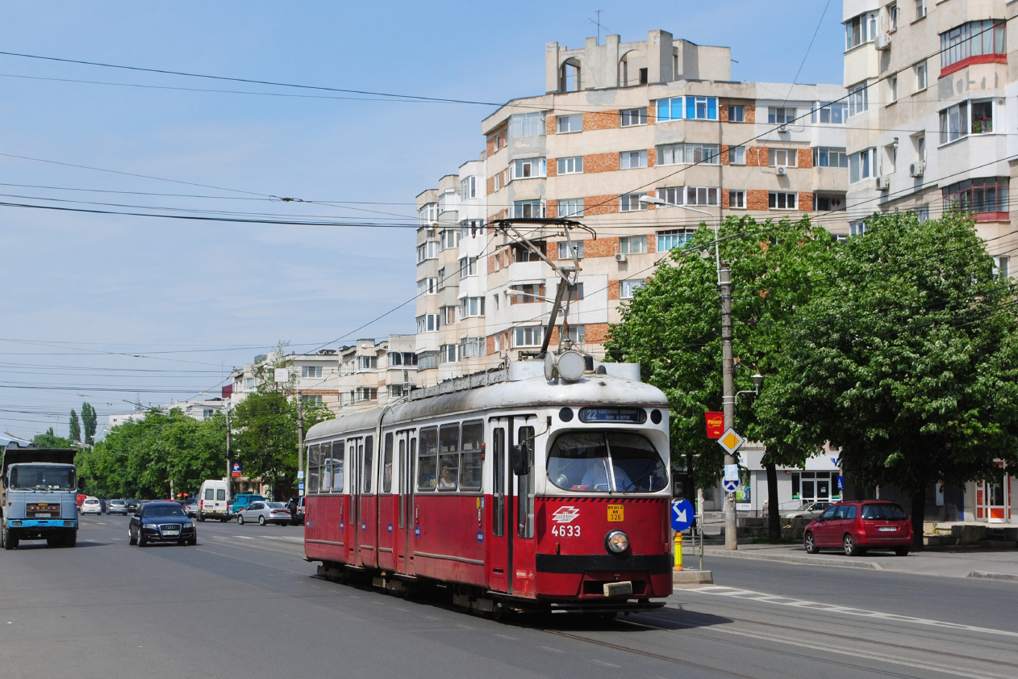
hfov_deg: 29.7
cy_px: 347
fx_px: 1923
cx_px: 497
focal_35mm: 68
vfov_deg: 20.0
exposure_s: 1/400
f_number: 10
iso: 200
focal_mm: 44
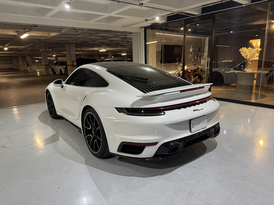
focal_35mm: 24
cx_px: 137
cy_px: 102
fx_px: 190
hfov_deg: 71.6
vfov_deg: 56.8
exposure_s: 1/60
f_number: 1.78
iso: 400
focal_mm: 6.76
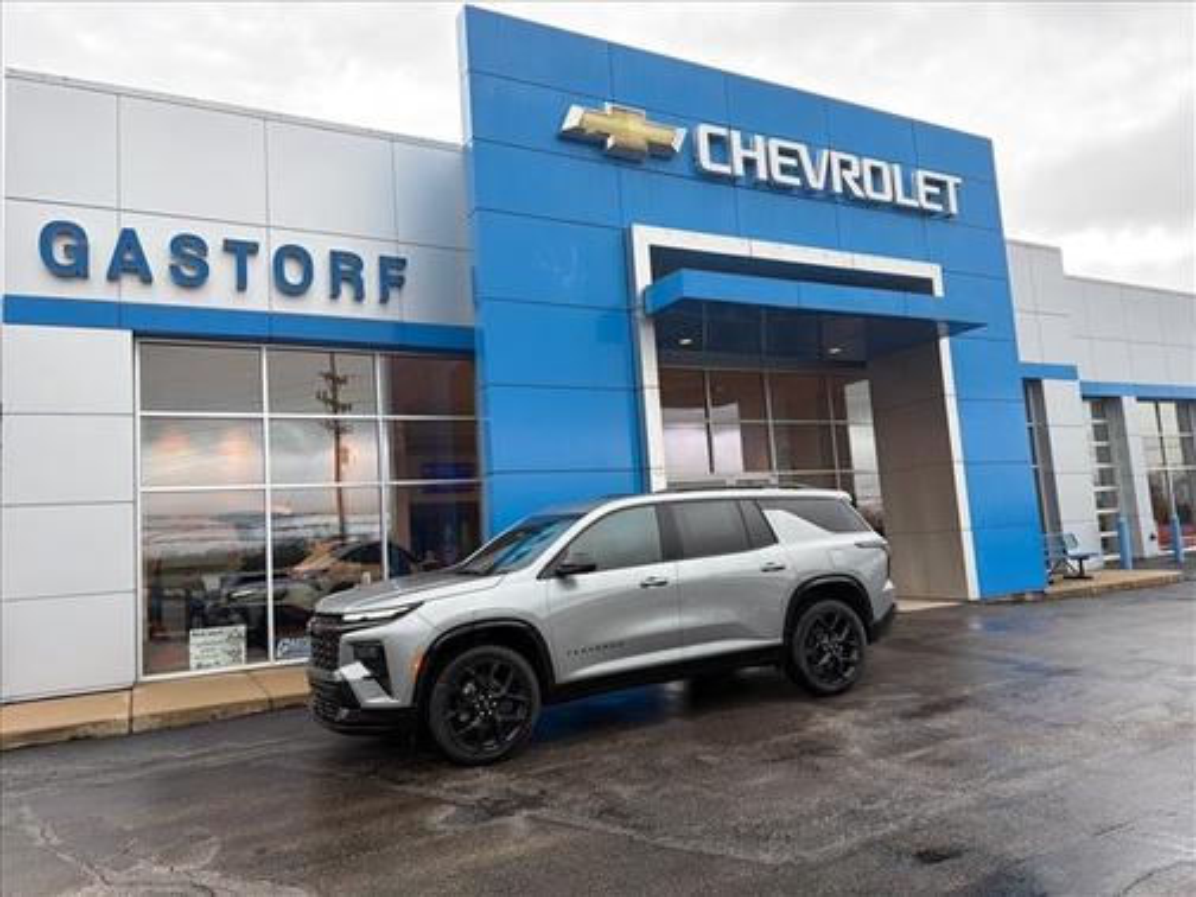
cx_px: 598
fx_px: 829
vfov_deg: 56.8
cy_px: 448
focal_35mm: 24
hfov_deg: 71.6
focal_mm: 6.76
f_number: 1.78
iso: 100
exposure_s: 1/368
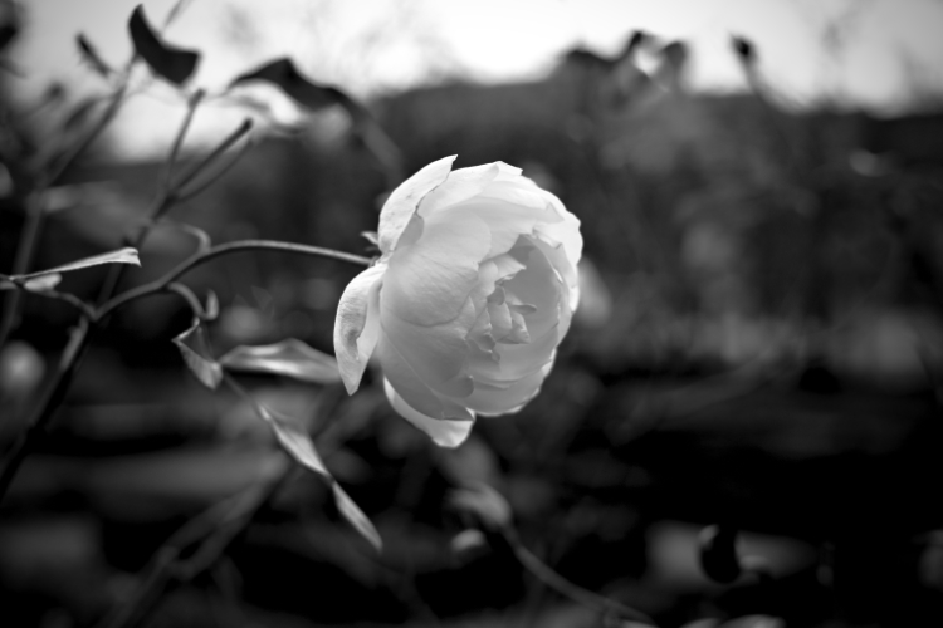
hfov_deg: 48.5
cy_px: 314
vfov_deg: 33.4
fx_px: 1048
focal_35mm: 40
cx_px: 472
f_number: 4
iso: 280
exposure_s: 1/200
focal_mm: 40
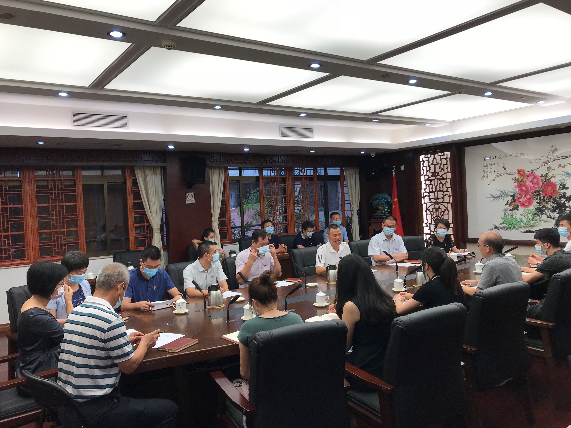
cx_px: 286
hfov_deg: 63.4
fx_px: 462
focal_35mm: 28
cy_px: 214
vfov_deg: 49.7
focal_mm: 3.99
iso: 25
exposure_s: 1/100
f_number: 1.8
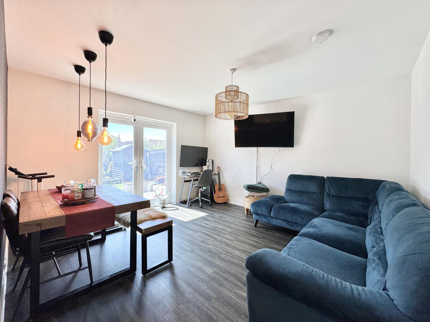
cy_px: 161
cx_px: 215
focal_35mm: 14
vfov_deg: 85.7
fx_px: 174
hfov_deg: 102.1
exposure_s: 1/100
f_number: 2.2
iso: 100
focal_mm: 2.22
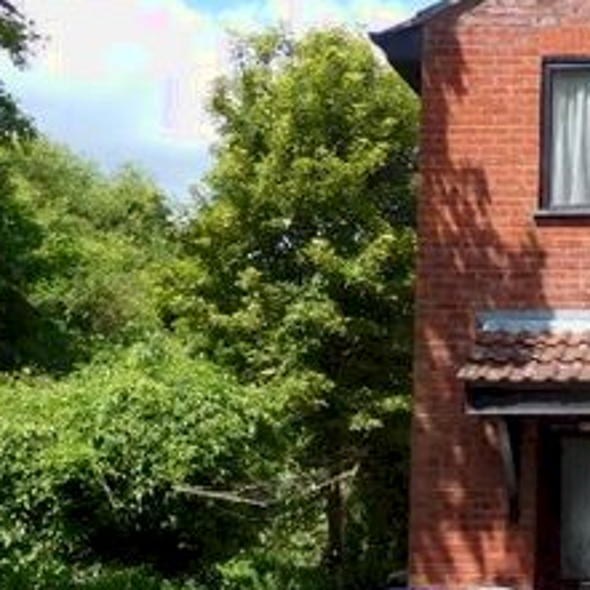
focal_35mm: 70
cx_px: 726
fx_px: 1350
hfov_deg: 22.5
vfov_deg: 24.7
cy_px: 314
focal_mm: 4.5
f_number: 3.4
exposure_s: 1/640
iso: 125
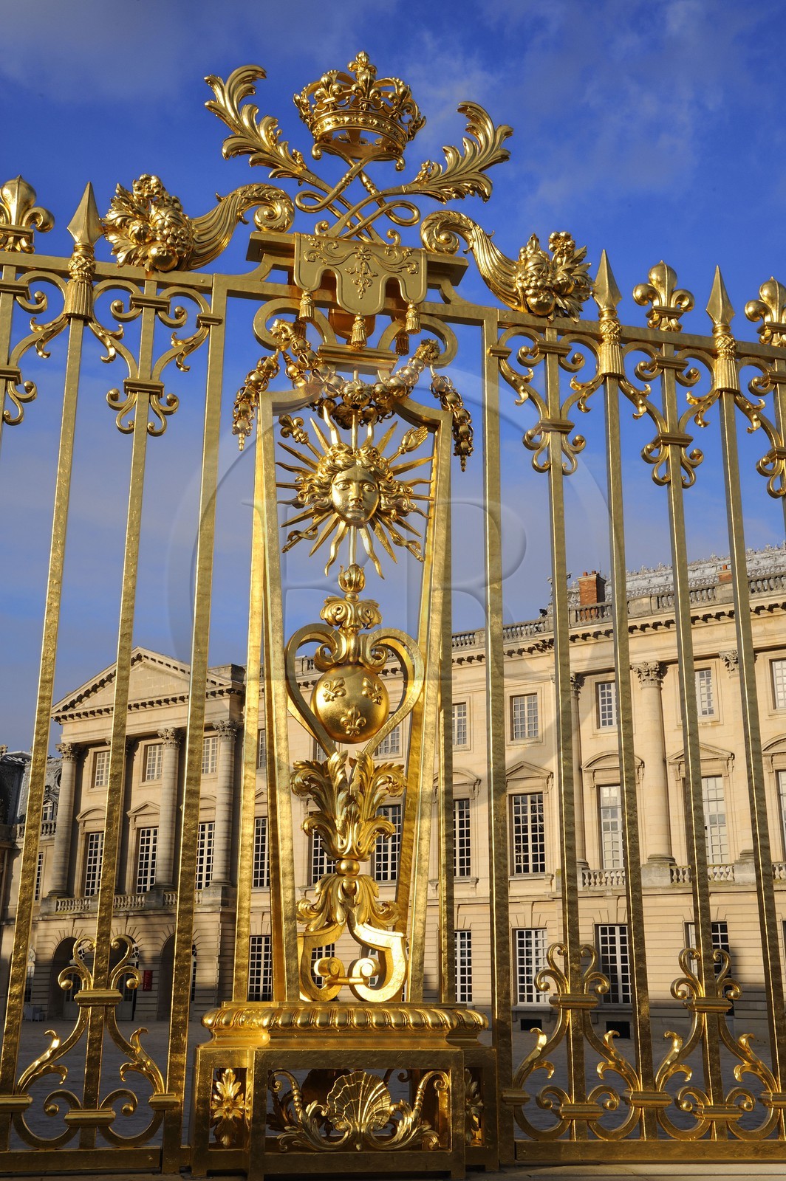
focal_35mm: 38
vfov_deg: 50.7
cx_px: 393
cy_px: 590
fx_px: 1247
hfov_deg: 35.0
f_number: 20
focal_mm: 38
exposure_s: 1/160
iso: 200
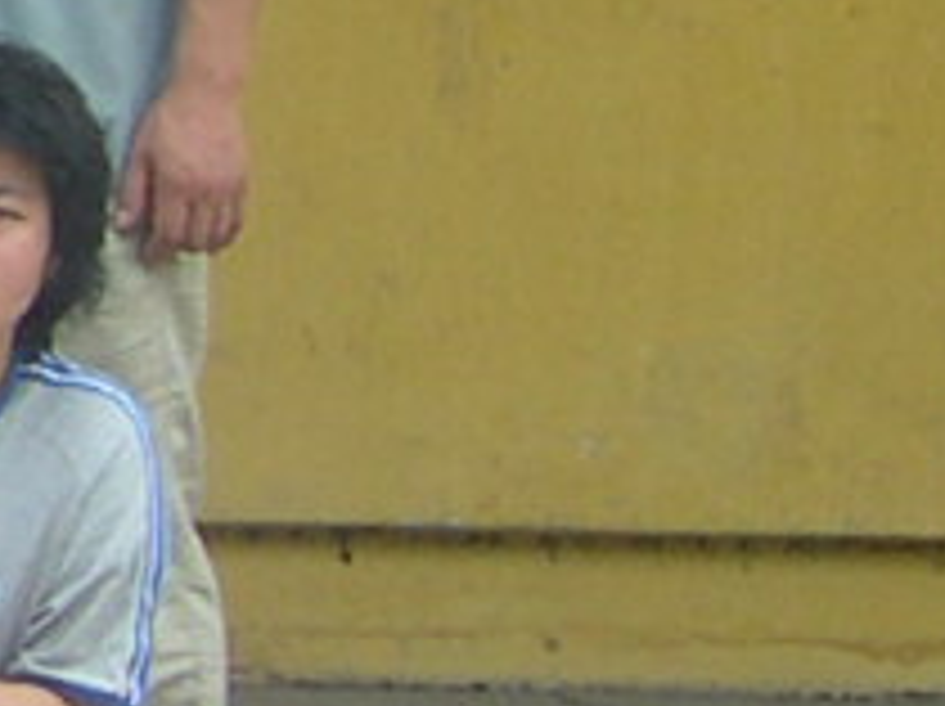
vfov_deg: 5.0
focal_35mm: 290
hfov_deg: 6.1
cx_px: -2385
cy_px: -693
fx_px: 7908
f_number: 2.8
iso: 100
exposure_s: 1/442
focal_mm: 8
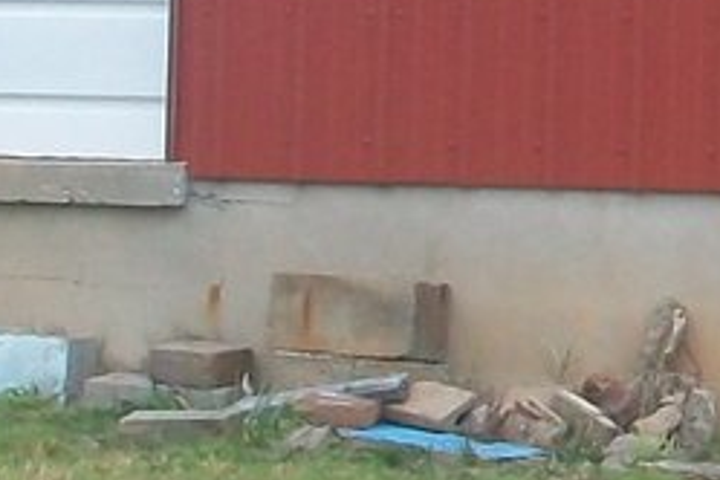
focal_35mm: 215
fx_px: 4300
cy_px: -253
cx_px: 1317
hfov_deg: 9.1
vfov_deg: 6.3
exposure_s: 1/250
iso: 80
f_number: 2.8
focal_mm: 5.7
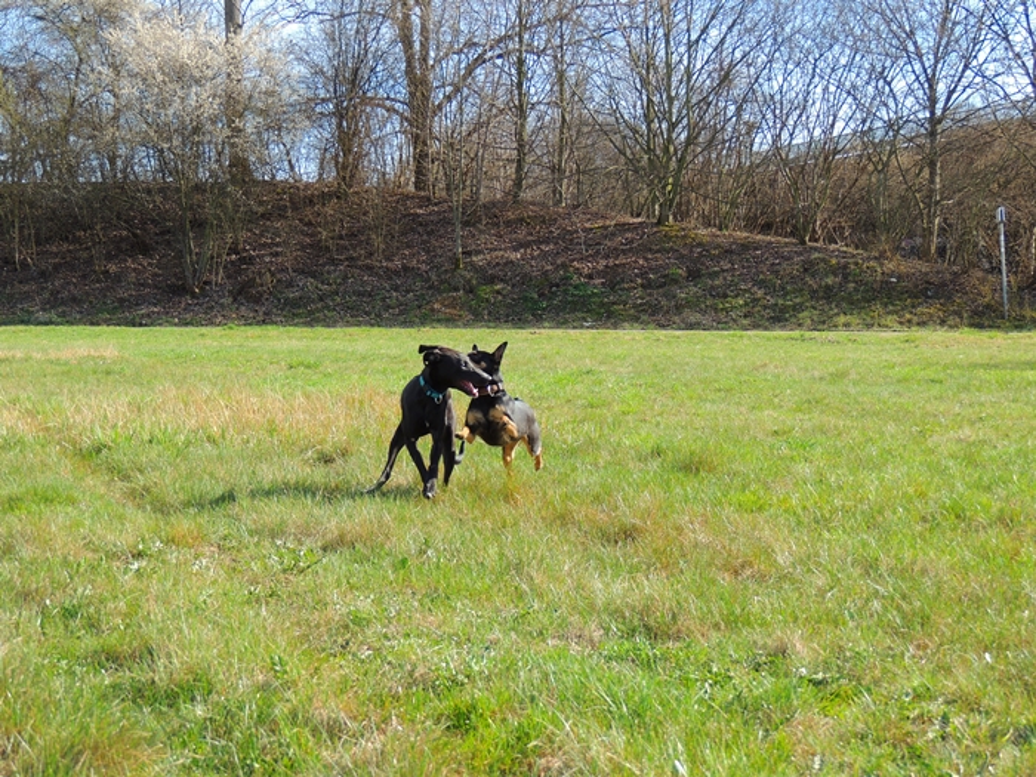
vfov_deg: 19.6
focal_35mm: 75
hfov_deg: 26.0
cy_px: 388
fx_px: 2245
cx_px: 518
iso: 140
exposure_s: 1/400
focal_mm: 13.3
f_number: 3.9
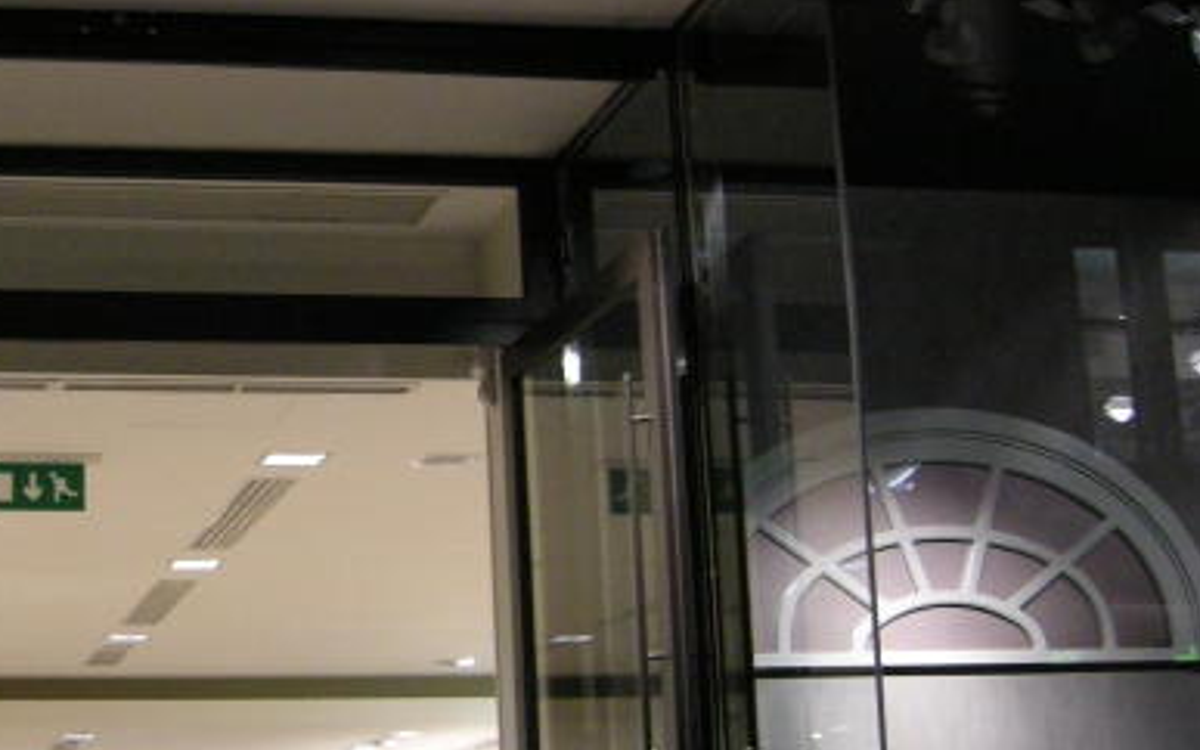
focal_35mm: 74
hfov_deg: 27.2
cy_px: 409
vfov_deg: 17.6
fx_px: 2420
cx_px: 198
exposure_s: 1/59.4
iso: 398
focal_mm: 7.5
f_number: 2.7
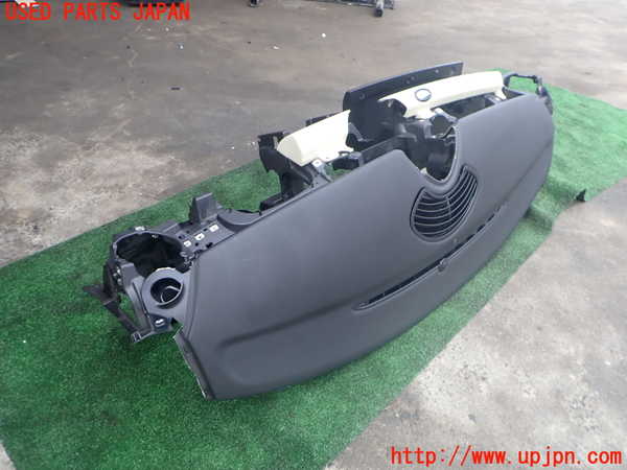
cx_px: 314
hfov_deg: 69.4
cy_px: 235
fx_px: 453
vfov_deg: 54.9
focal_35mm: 25
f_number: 2.8
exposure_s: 1/250
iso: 100
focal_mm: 4.5
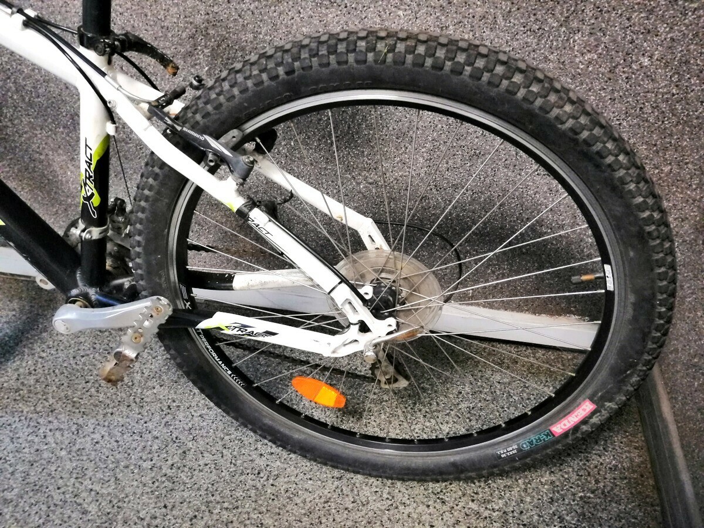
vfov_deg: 51.4
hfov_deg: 65.3
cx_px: 352
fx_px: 549
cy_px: 264
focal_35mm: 27
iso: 500
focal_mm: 3.95
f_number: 1.8
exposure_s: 1/33.3
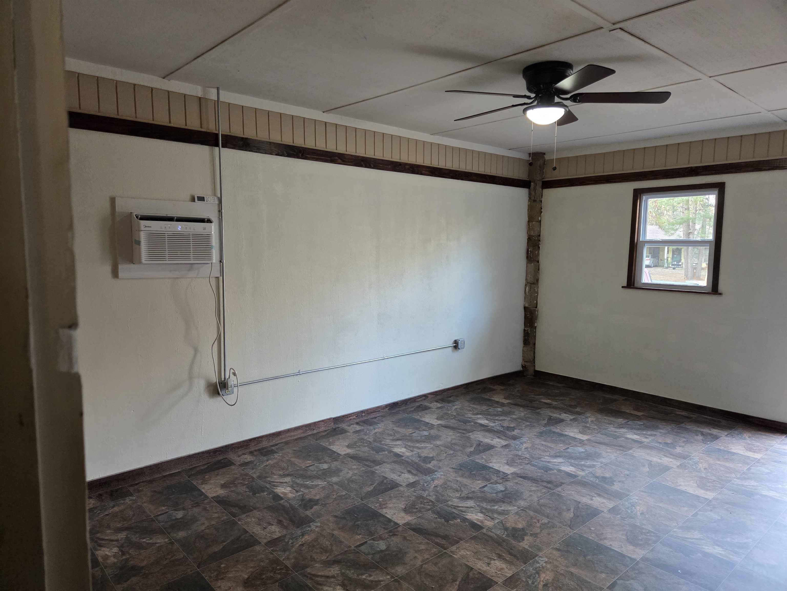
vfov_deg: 58.9
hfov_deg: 73.9
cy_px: 296
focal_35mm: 23
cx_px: 394
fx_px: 523
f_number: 1.8
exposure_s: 1/120
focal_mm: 5.4
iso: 640
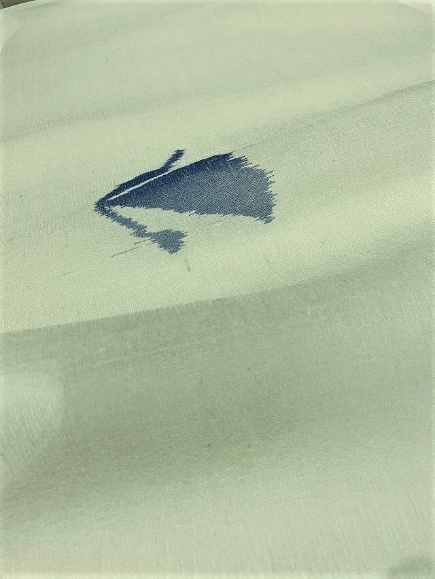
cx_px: 218
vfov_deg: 63.4
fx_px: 469
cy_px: 290
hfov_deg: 49.8
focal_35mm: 28
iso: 50
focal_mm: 3.99
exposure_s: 1/277
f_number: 1.8
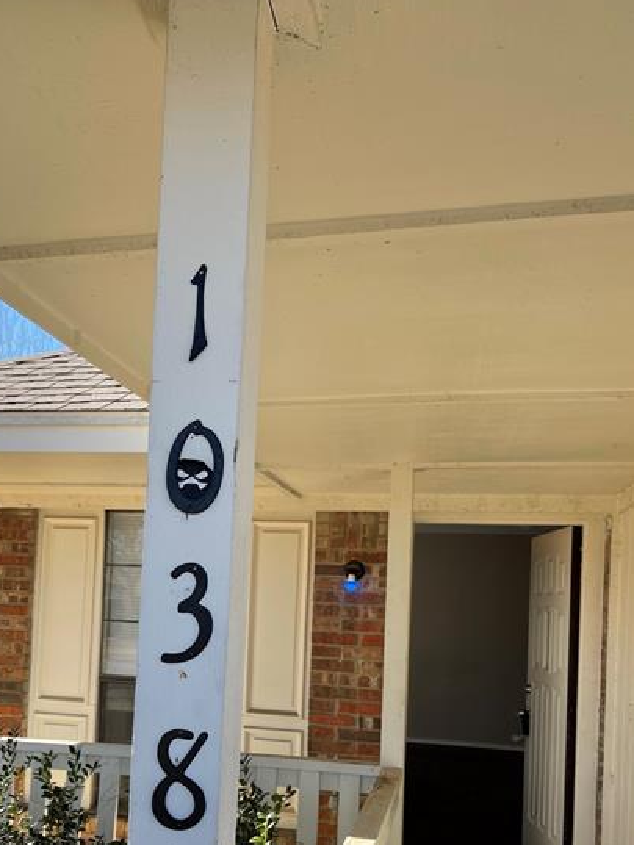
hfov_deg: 38.4
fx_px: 904
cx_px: 229
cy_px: 587
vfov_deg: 49.0
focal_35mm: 37
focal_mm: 5.1
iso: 32
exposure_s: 1/831
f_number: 1.6
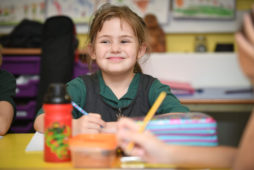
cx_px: 127
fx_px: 861
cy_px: 85
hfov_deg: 16.8
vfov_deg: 11.2
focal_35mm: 122
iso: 400
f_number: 2.8
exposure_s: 1/320
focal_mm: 122
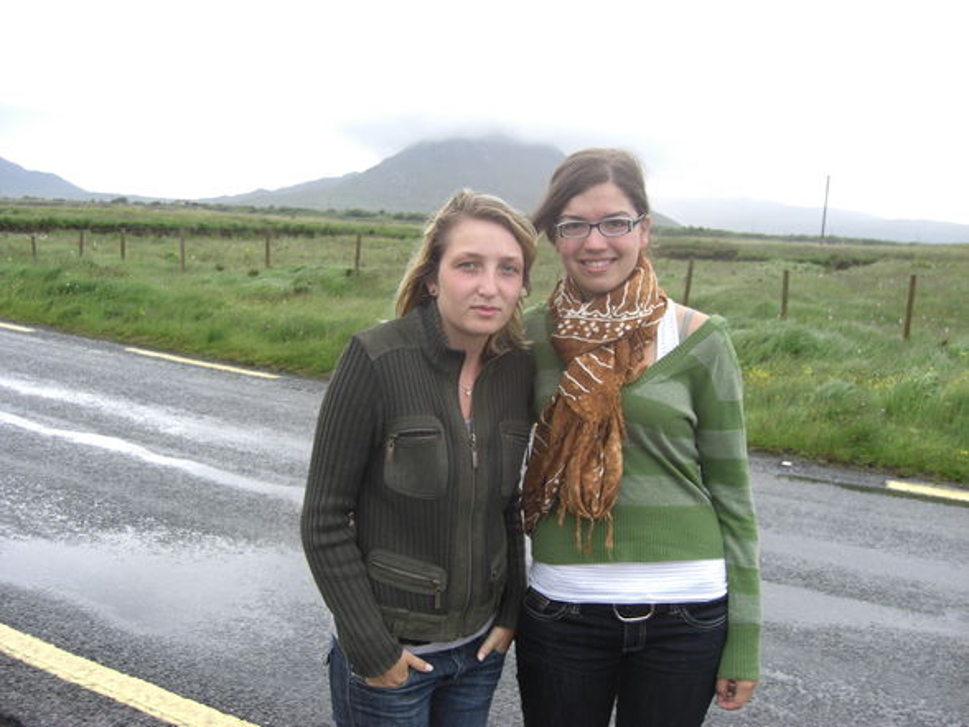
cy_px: 364
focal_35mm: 38
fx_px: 1064
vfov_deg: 37.7
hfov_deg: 49.0
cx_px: 484
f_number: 2.8
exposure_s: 1/100
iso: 80
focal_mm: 7.9
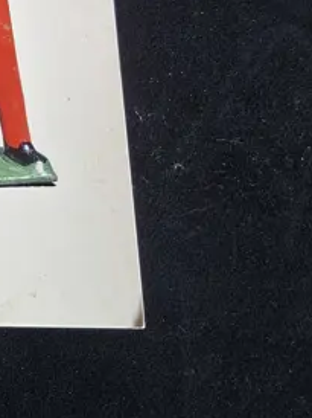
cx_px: -271
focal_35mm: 86
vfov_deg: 21.0
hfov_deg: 14.7
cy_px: -105
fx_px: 1035
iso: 100
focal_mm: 5.54
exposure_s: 1/100
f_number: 1.8
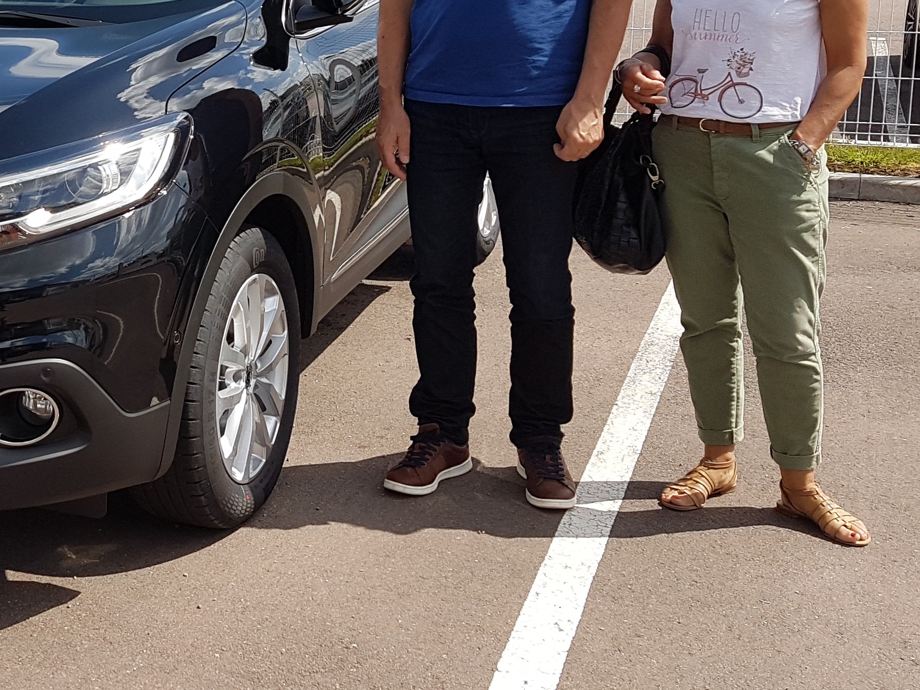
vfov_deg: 26.3
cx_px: 20
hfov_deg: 32.4
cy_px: 184
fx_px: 1462
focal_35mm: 55
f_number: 1.7
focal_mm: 4.2
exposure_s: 1/1824
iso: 40
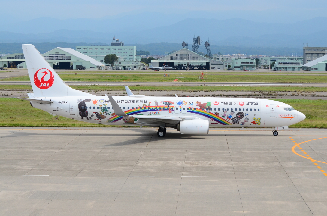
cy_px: 108
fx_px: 1061
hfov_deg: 17.5
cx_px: 164
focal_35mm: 117
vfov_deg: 11.7
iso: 250
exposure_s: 1/1250
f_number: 6.3
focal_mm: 78
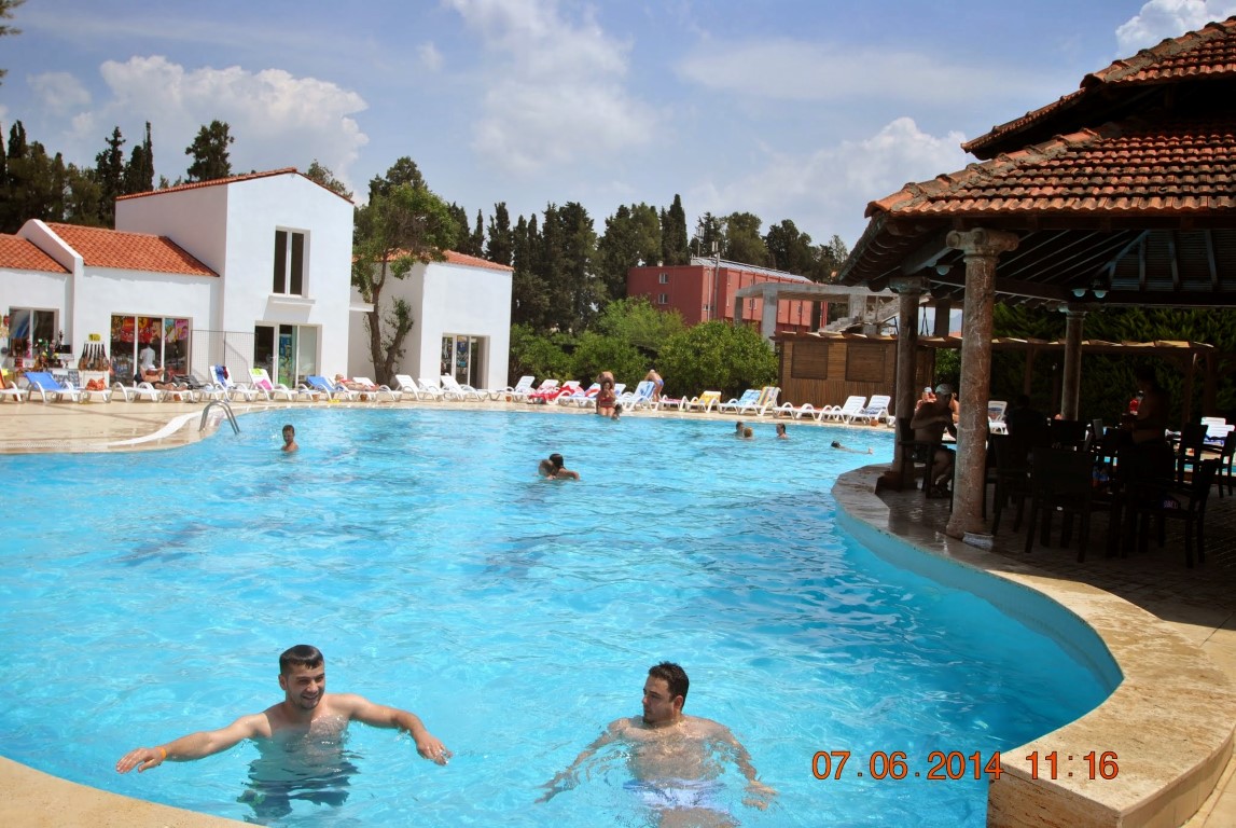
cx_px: 618
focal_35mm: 28
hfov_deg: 64.5
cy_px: 414
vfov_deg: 45.8
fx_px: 980
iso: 100
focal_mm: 19
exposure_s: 1/320
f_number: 9
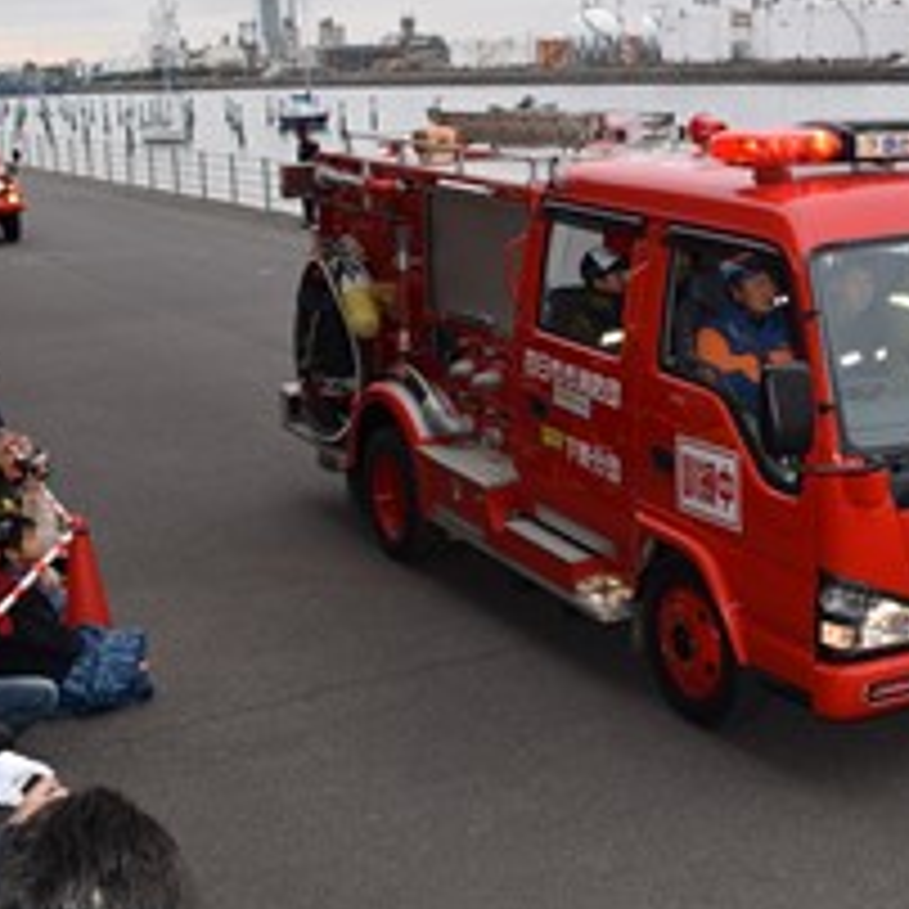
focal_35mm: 51
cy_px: 407
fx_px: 1515
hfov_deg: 32.3
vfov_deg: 33.4
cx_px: 756
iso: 200
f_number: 5.6
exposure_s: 1/125
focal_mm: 18
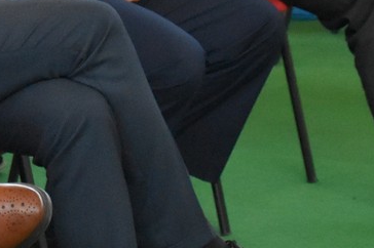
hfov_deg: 7.6
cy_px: 24
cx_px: -258
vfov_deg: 5.2
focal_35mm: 264
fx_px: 2740
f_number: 4.5
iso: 3200
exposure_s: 1/80
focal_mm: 40
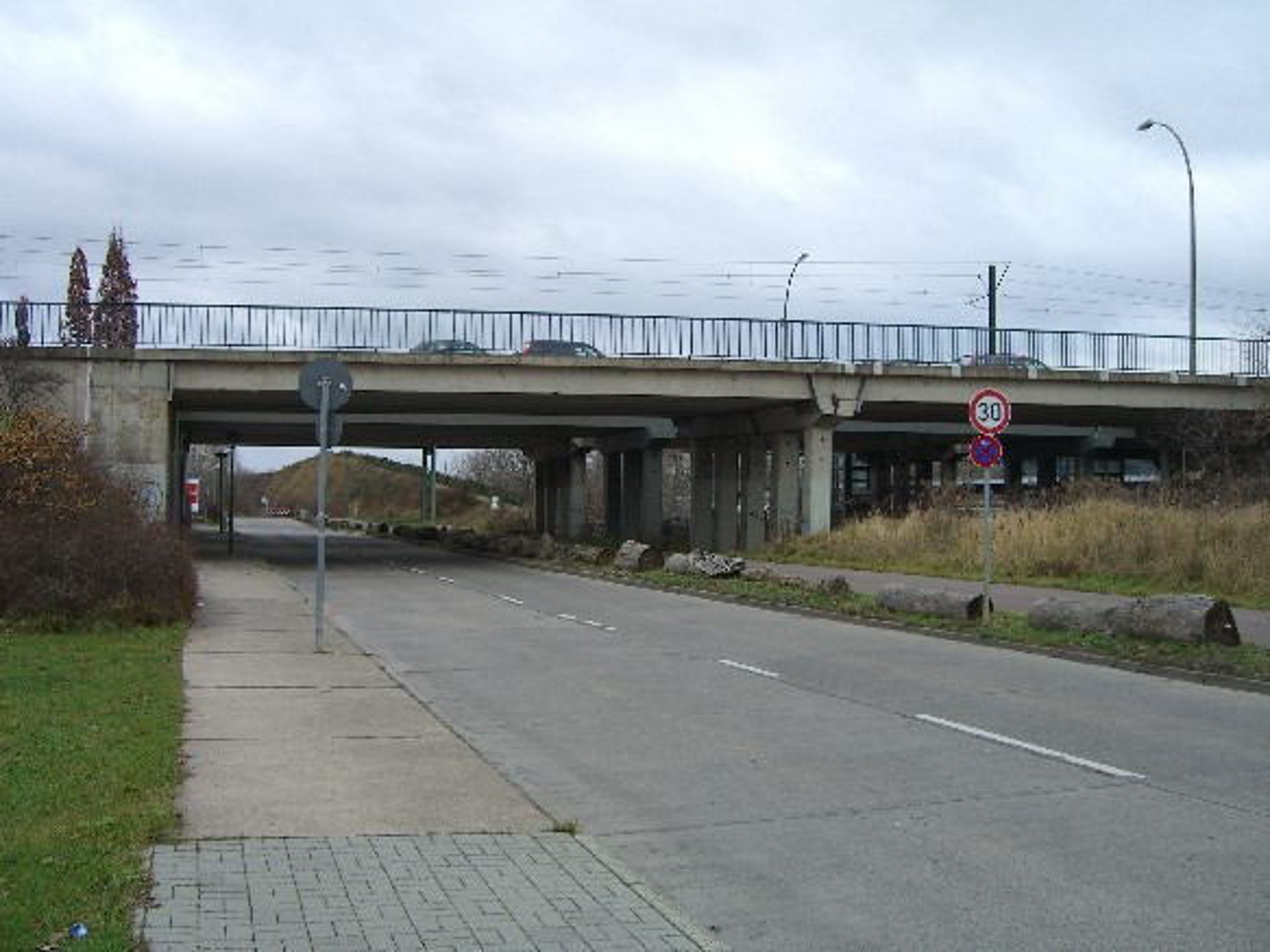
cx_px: 635
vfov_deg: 37.7
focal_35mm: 38
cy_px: 476
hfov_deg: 49.0
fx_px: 1394
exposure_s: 1/125
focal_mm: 7.9
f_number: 2.8
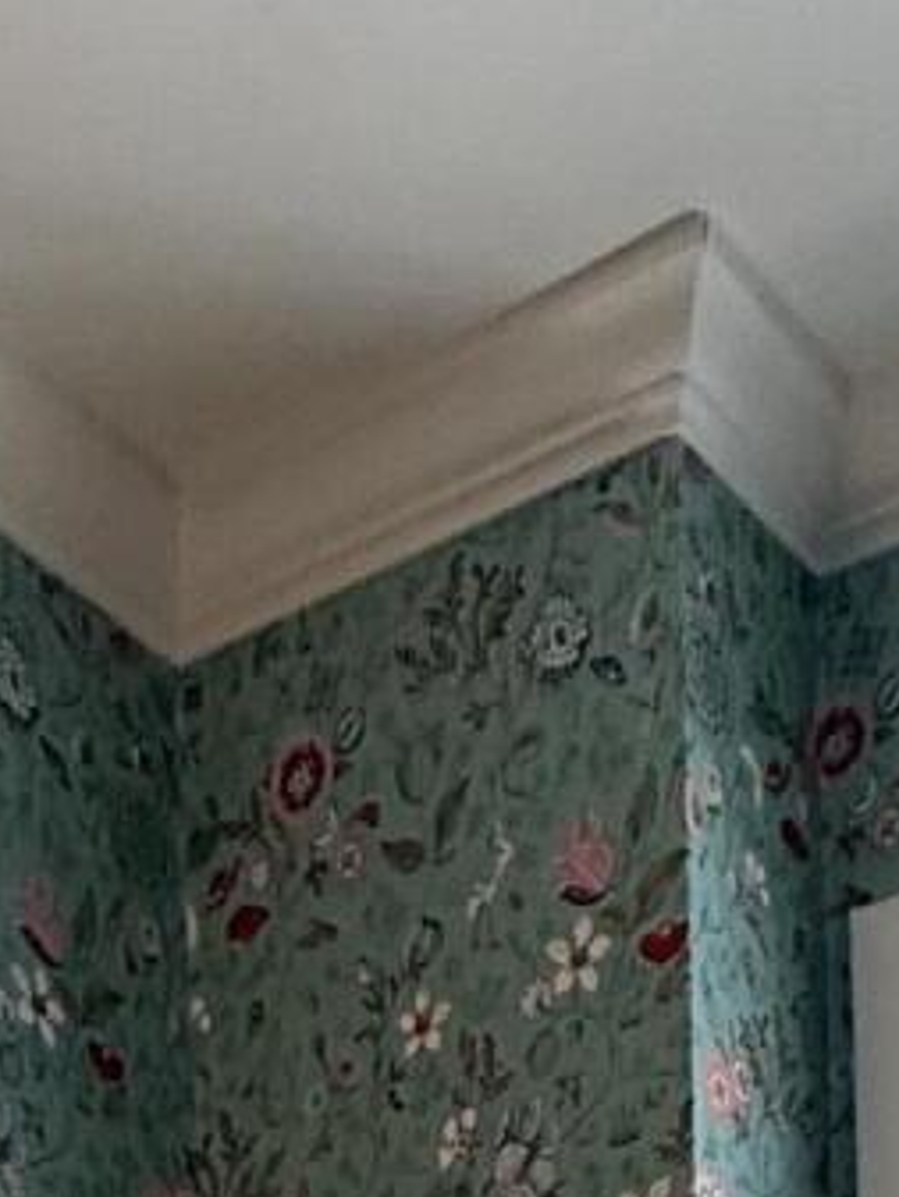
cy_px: 2952
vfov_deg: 14.4
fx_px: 2872
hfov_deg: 17.7
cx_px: 643
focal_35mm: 83
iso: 160
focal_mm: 2.22
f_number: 2.2
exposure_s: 1/120
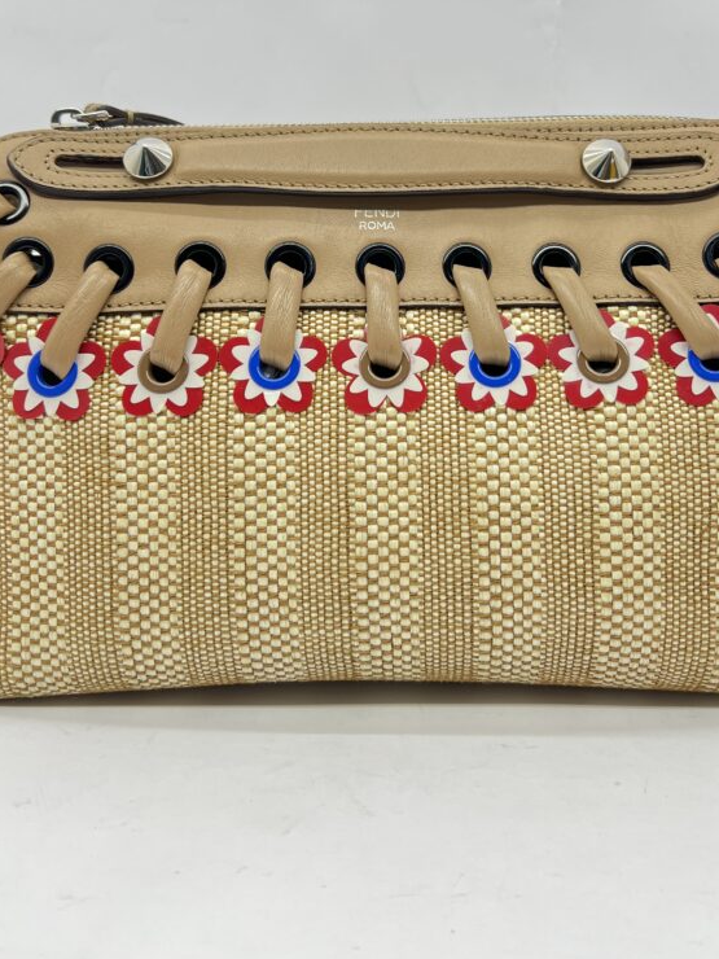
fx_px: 997
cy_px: 350
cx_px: 389
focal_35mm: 36
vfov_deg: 50.7
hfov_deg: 39.6
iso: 80
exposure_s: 1/100
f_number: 1.5
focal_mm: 5.7
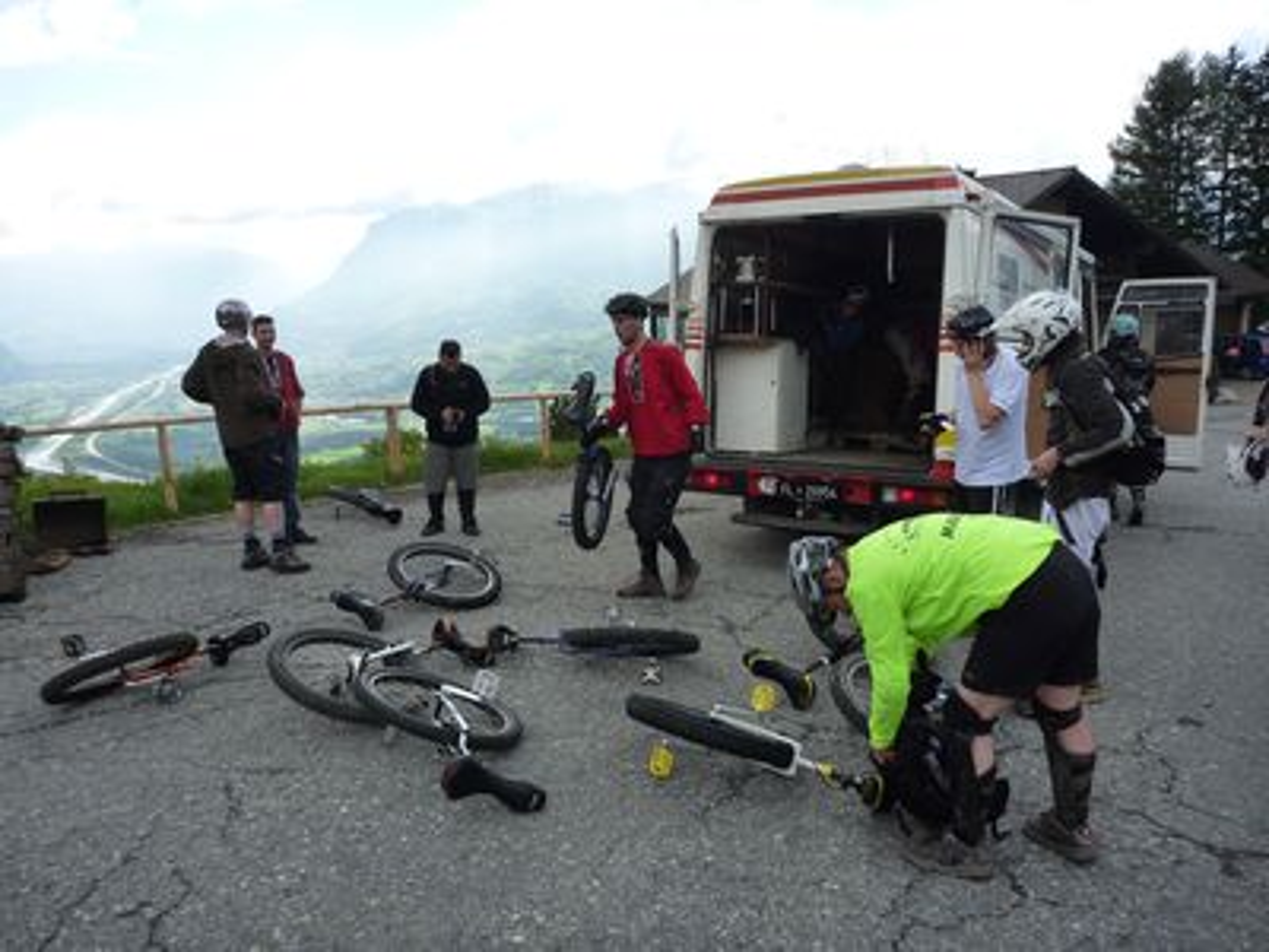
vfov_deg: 49.7
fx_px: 1026
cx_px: 634
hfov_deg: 63.4
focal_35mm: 28
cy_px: 476
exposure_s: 1/400
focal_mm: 4.9
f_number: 3.3
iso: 125
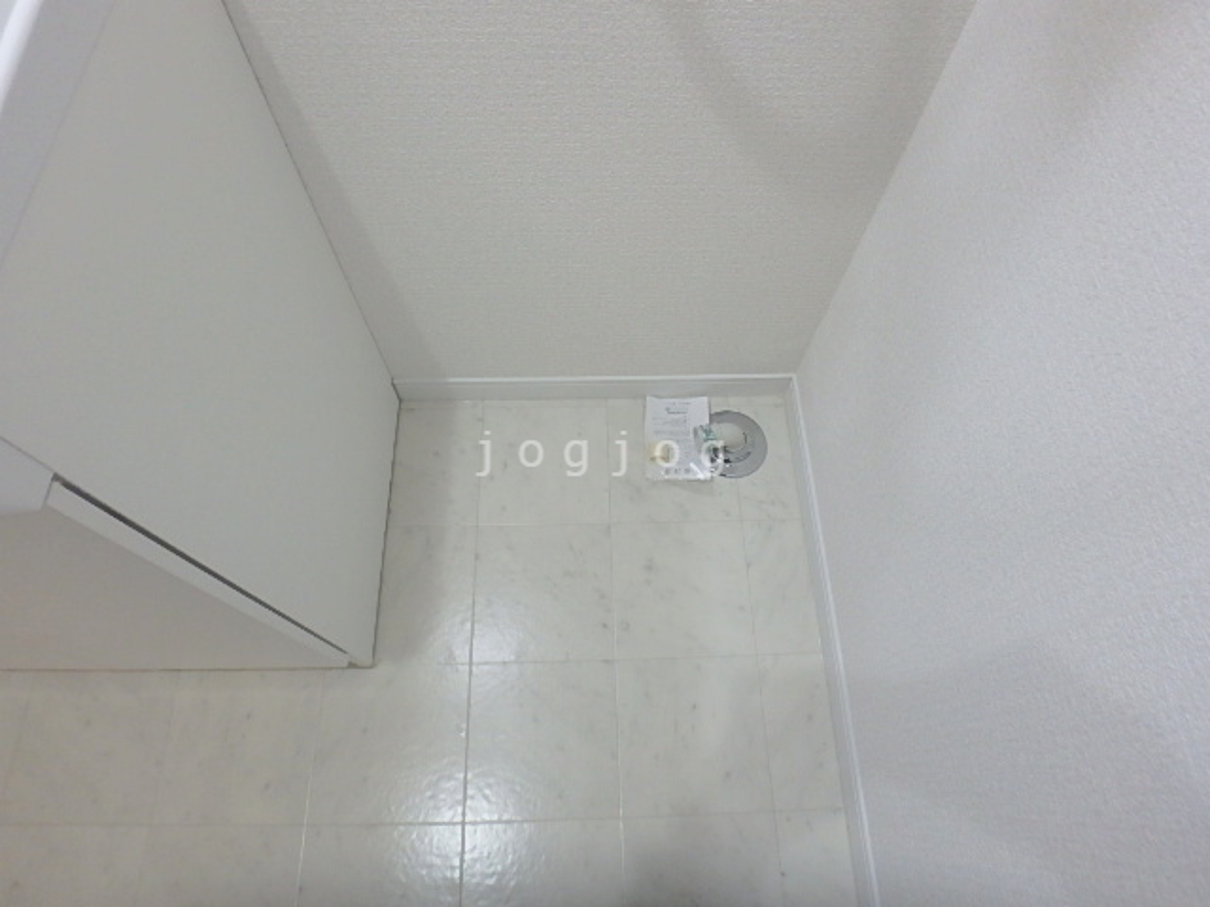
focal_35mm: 21
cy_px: 454
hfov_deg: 79.0
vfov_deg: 63.4
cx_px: 605
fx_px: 734
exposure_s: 1/30
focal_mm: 3.7
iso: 320
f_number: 3.5
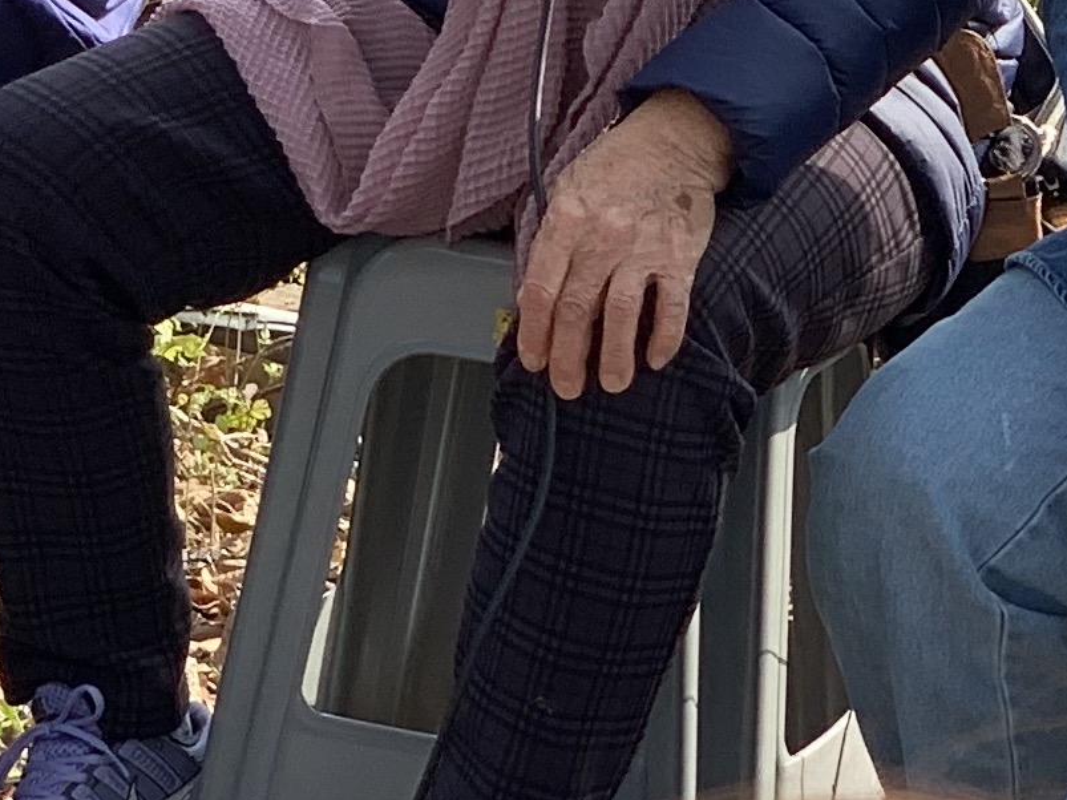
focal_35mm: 261
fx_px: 8044
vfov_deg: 5.5
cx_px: 566
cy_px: -1078
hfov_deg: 7.6
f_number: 2.4
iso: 16
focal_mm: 6
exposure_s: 1/338
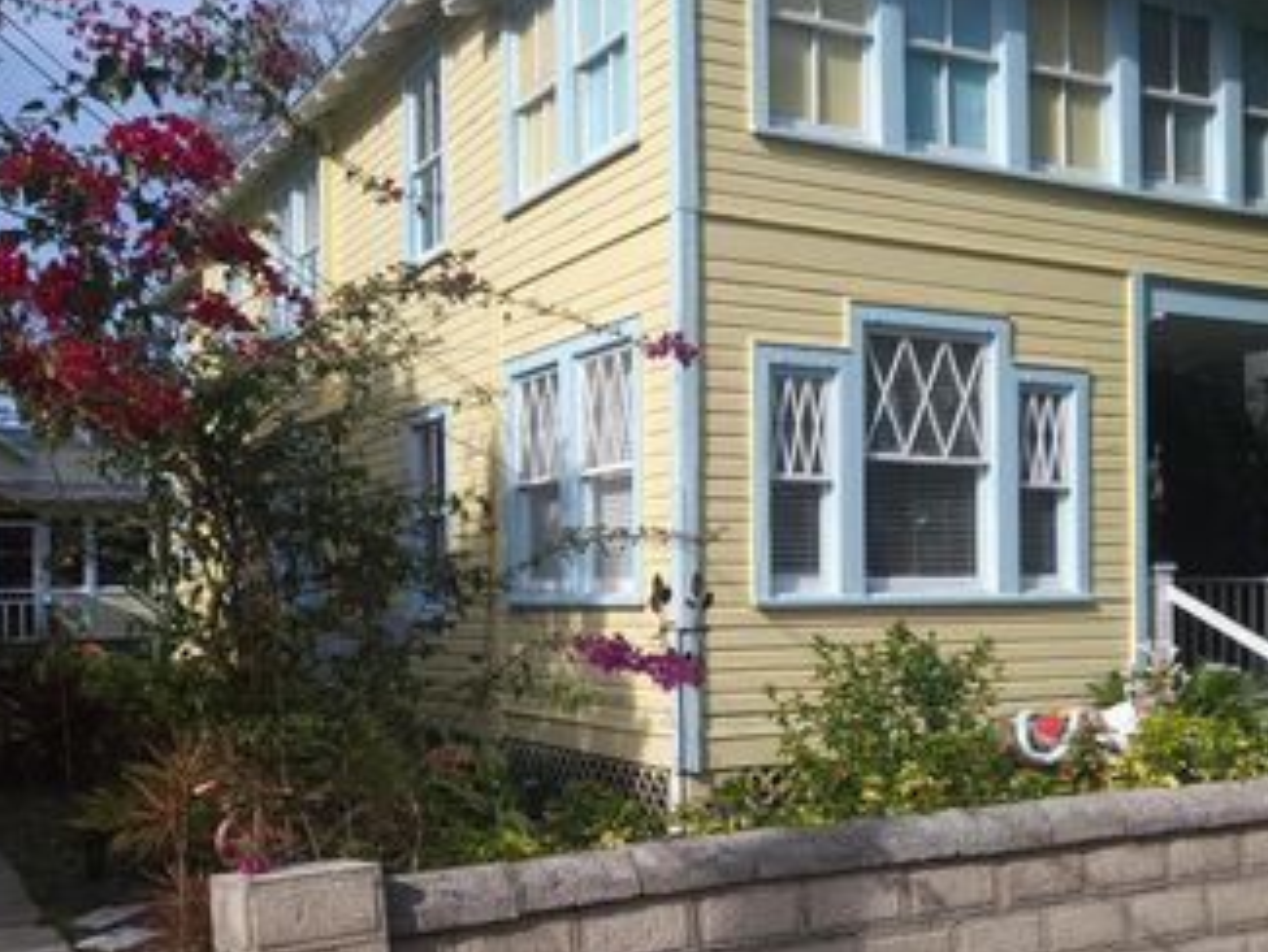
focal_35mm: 40
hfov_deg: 46.8
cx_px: 652
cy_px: 575
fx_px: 1466
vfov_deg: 35.8
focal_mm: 4.25
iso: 50
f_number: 1.8
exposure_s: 1/2608
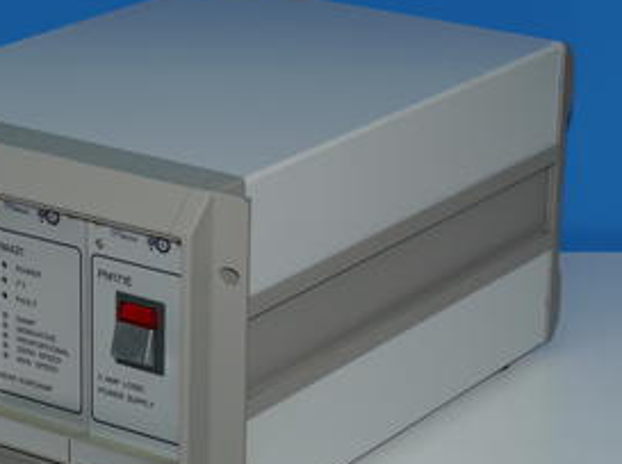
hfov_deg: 14.6
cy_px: 271
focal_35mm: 135
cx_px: 205
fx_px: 2423
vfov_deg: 11.0
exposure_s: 1/60
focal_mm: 46
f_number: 11
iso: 400
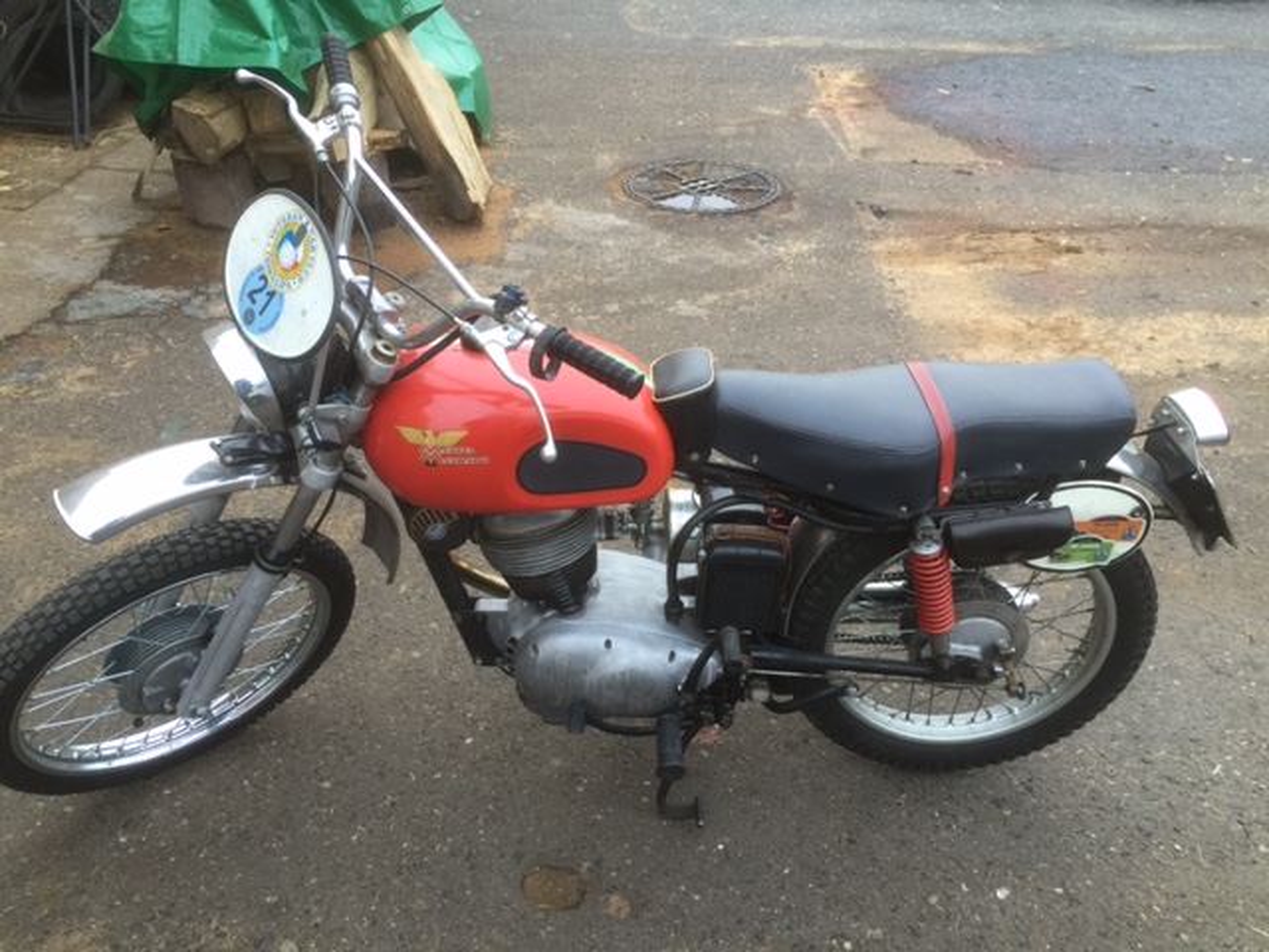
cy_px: 476
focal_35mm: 29
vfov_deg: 48.2
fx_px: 1063
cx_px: 634
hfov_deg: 61.7
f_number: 2.2
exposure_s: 1/33
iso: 32
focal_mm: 4.15
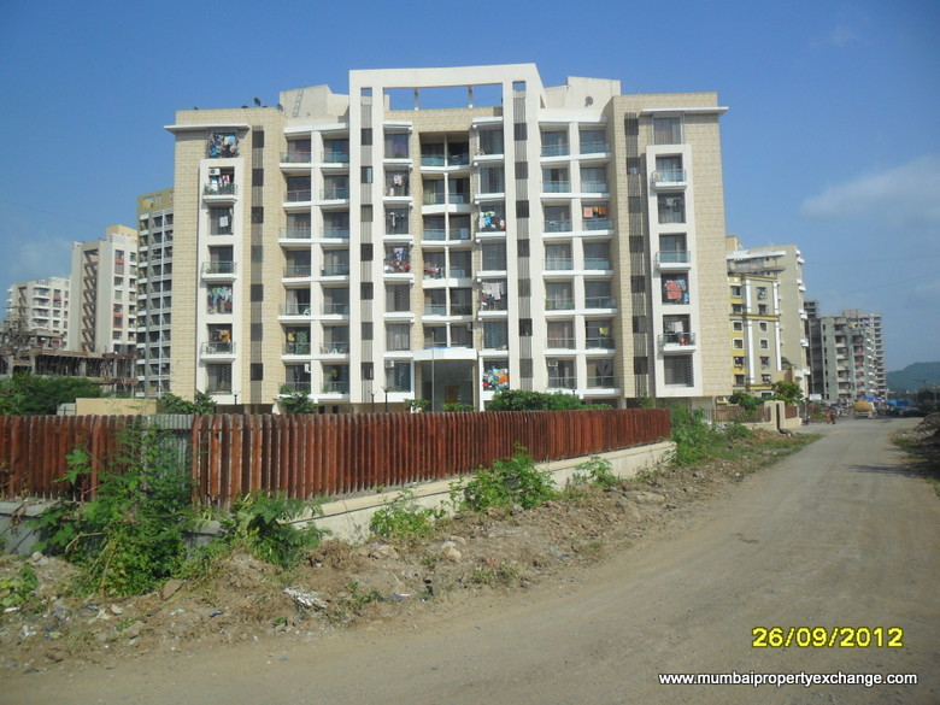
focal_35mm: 27
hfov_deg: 65.3
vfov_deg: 51.4
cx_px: 470
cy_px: 352
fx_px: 733
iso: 100
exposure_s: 1/250
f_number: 8.9
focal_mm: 4.9
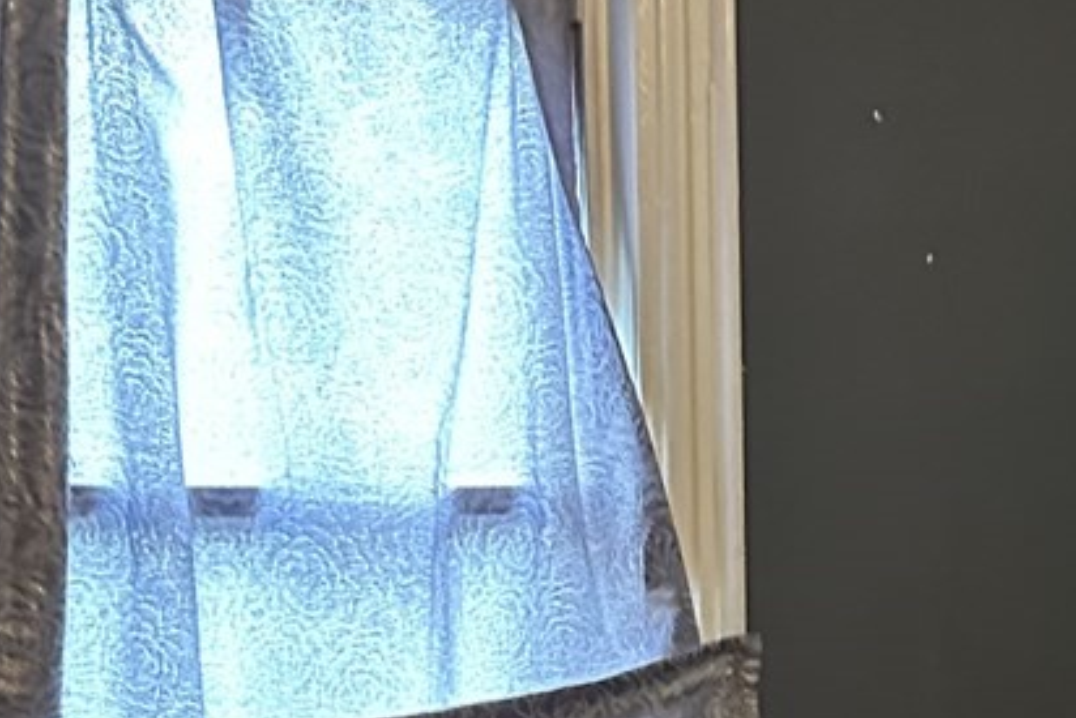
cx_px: 1170
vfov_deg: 14.5
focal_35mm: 93
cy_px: 734
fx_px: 2780
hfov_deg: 20.9
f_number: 1.78
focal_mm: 6.86
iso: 800
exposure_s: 1/60
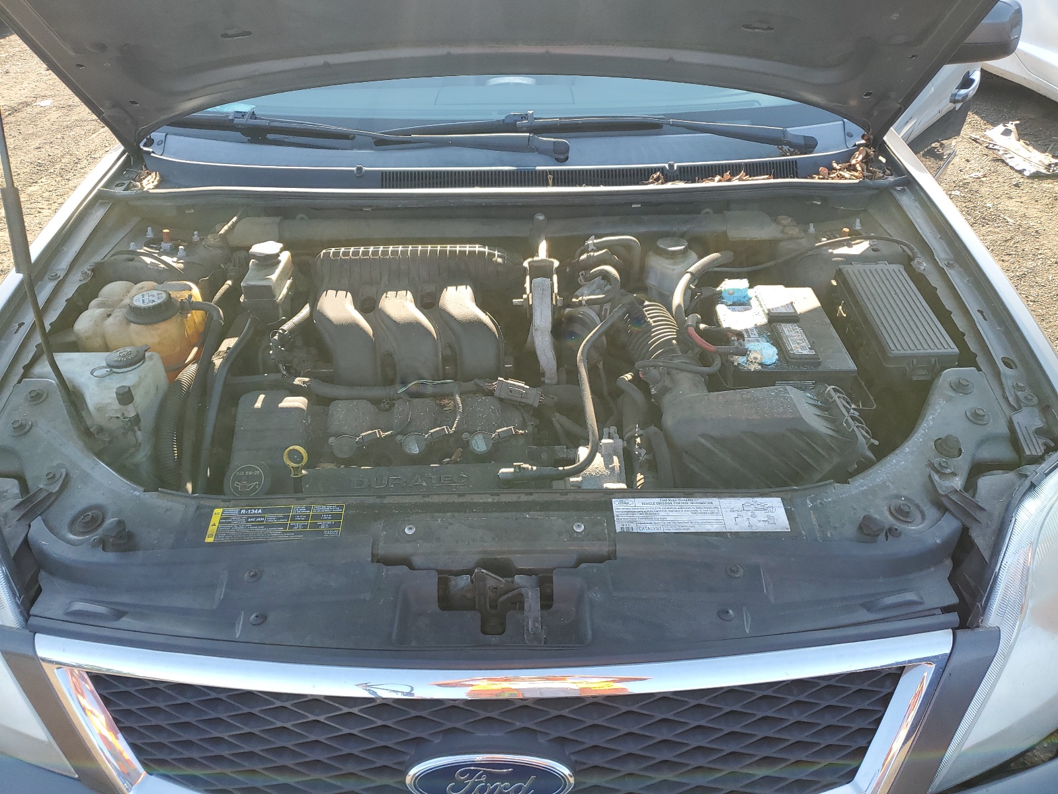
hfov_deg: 67.3
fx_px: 795
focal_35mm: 26
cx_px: 529
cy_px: 397
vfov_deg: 53.1
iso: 50
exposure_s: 1/370
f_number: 1.5
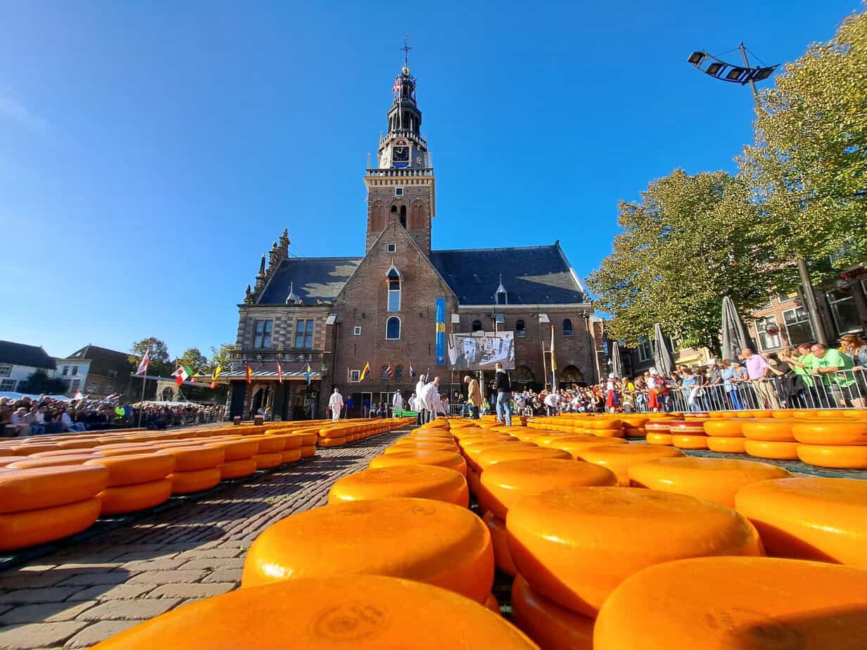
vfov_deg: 89.9
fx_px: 326
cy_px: 325
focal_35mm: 13
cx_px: 434
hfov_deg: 106.2
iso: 50
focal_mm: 1.7
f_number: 2.2
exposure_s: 1/951
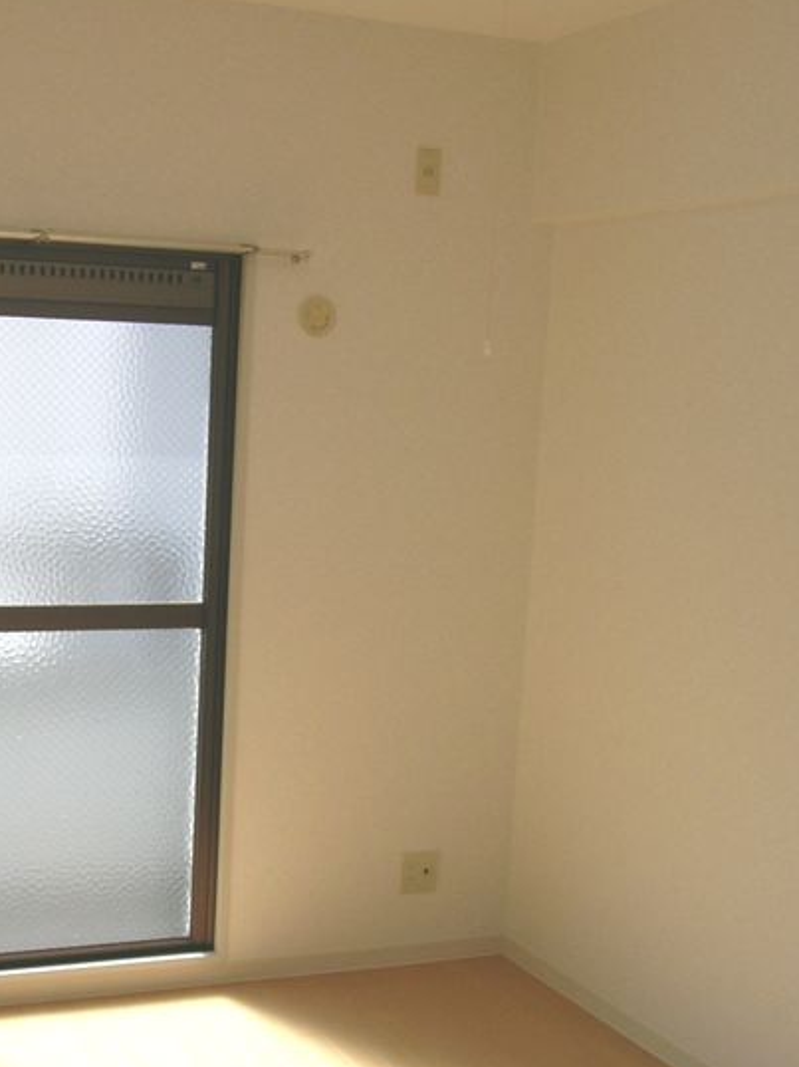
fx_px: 1540
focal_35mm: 50
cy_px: 641
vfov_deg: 38.1
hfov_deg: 28.6
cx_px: 198
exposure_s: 1/193
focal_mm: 5.8
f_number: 5
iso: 50
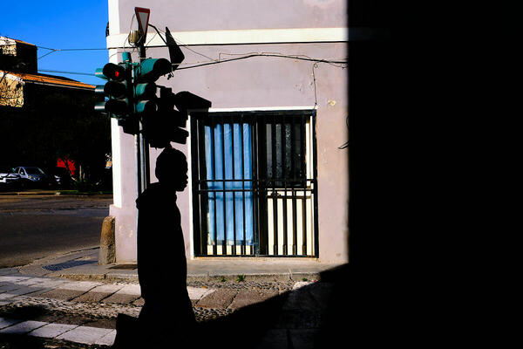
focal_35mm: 43
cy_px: 174
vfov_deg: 31.2
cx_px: 262
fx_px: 625
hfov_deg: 45.4
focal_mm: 28.9
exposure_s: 1/1000
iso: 200
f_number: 8
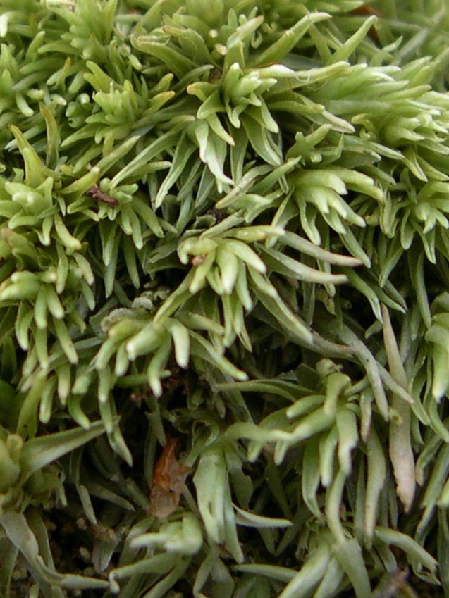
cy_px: 212
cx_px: 96
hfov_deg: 15.8
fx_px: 1608
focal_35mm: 93
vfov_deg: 21.0
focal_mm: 8
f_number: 2.8
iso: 100
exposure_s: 1/114
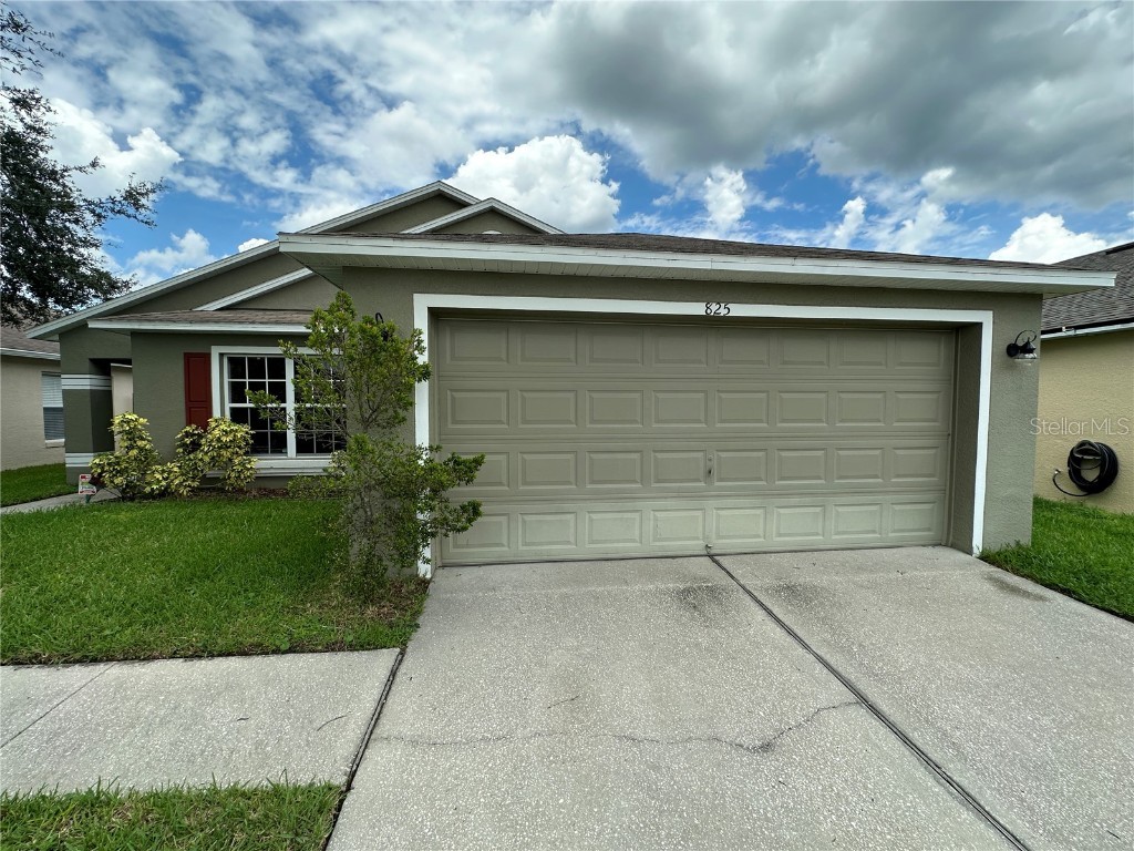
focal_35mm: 14
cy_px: 426
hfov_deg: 102.1
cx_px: 567
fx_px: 459
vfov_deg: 85.7
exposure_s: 1/1062
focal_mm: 2.22
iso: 50
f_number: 2.2
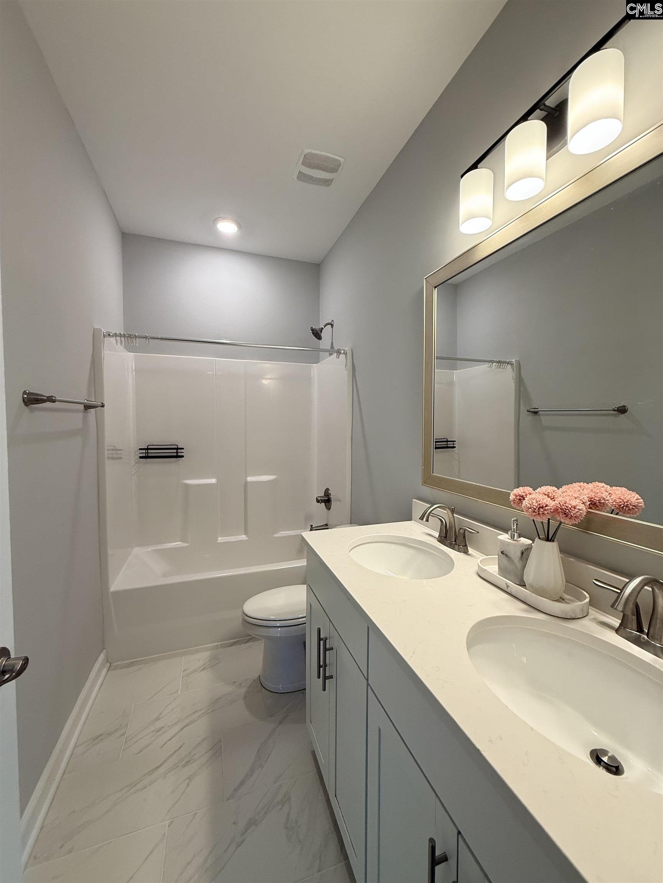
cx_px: 332
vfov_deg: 102.1
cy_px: 442
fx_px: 358
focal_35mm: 14
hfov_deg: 85.7
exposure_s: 1/120
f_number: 2.2
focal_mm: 2.22
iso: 160
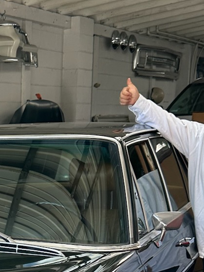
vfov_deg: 21.4
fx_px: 692
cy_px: 280
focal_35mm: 88
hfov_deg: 15.8
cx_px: -70
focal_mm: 6.86
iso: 80
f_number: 1.78
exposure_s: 1/594
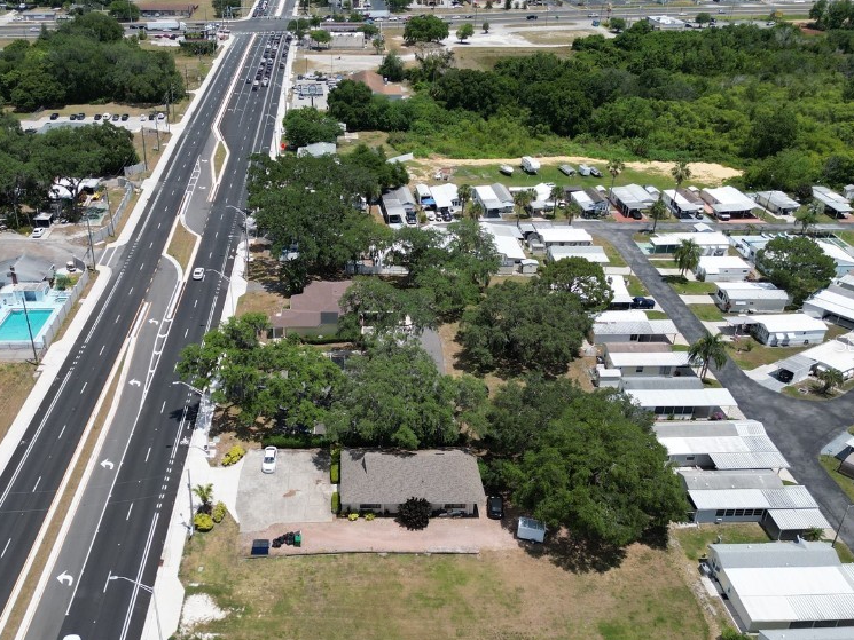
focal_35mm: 33
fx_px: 814
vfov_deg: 42.9
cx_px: 355
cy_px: 342
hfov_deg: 55.1
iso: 150
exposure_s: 1/5000
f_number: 1.7
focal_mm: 6.72
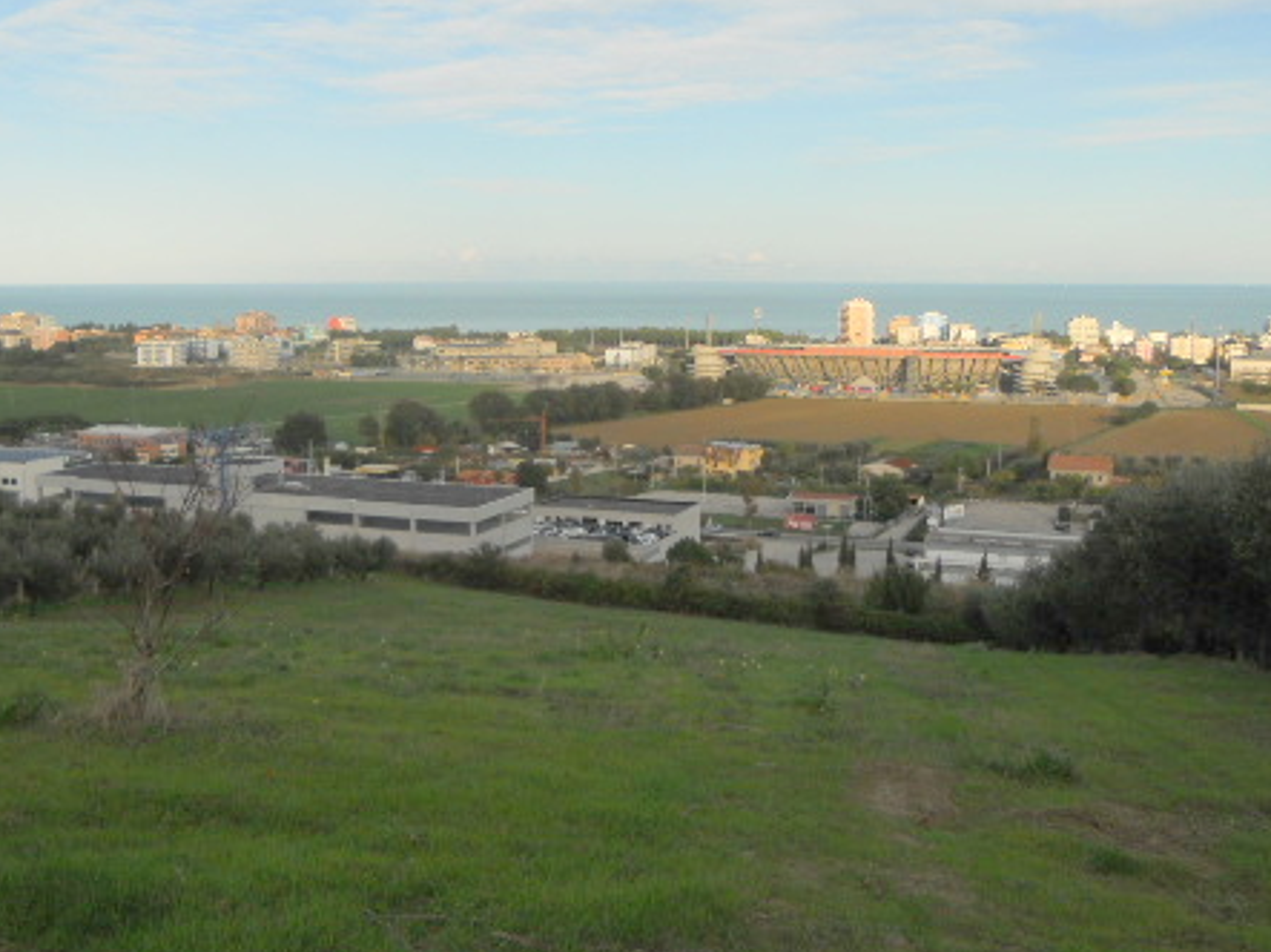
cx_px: 588
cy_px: 353
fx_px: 1432
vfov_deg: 36.6
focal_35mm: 39
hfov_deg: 47.8
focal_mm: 4.9
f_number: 3.2
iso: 80
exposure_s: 1/800
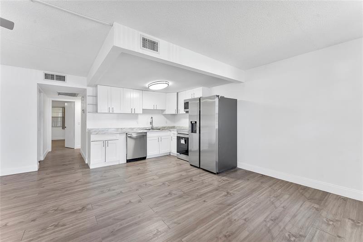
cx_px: 182
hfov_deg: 104.3
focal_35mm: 14
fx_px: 141
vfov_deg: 81.1
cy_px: 121
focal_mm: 14
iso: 500
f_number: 9
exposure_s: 1/15
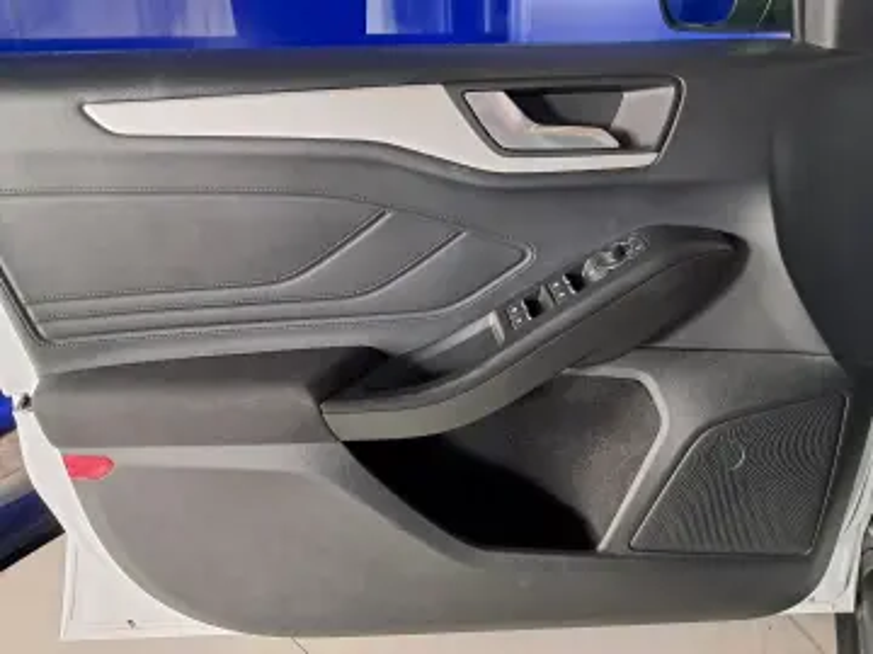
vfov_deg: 51.4
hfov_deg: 65.3
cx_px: 436
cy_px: 327
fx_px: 681
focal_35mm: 27
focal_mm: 4
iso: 800
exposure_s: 1/25
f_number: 1.8
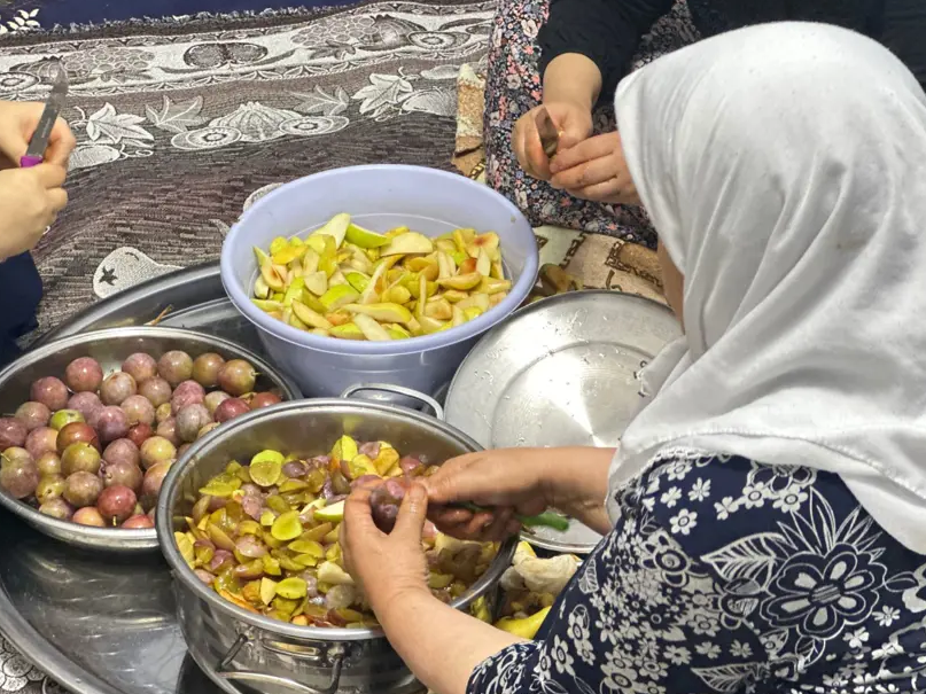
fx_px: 2247
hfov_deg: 23.3
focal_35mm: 84
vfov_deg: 17.6
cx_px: 437
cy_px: 369
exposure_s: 1/14
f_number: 2.8
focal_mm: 9
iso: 400
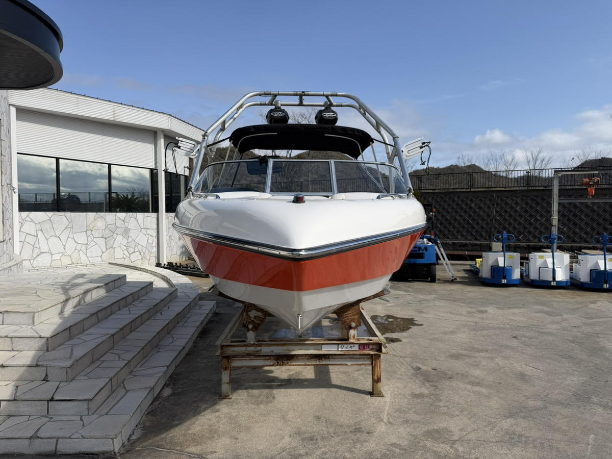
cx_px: 306
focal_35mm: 24
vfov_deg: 56.8
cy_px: 230
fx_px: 424
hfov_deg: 71.6
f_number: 1.78
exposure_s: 1/7353
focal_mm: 6.76
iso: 80
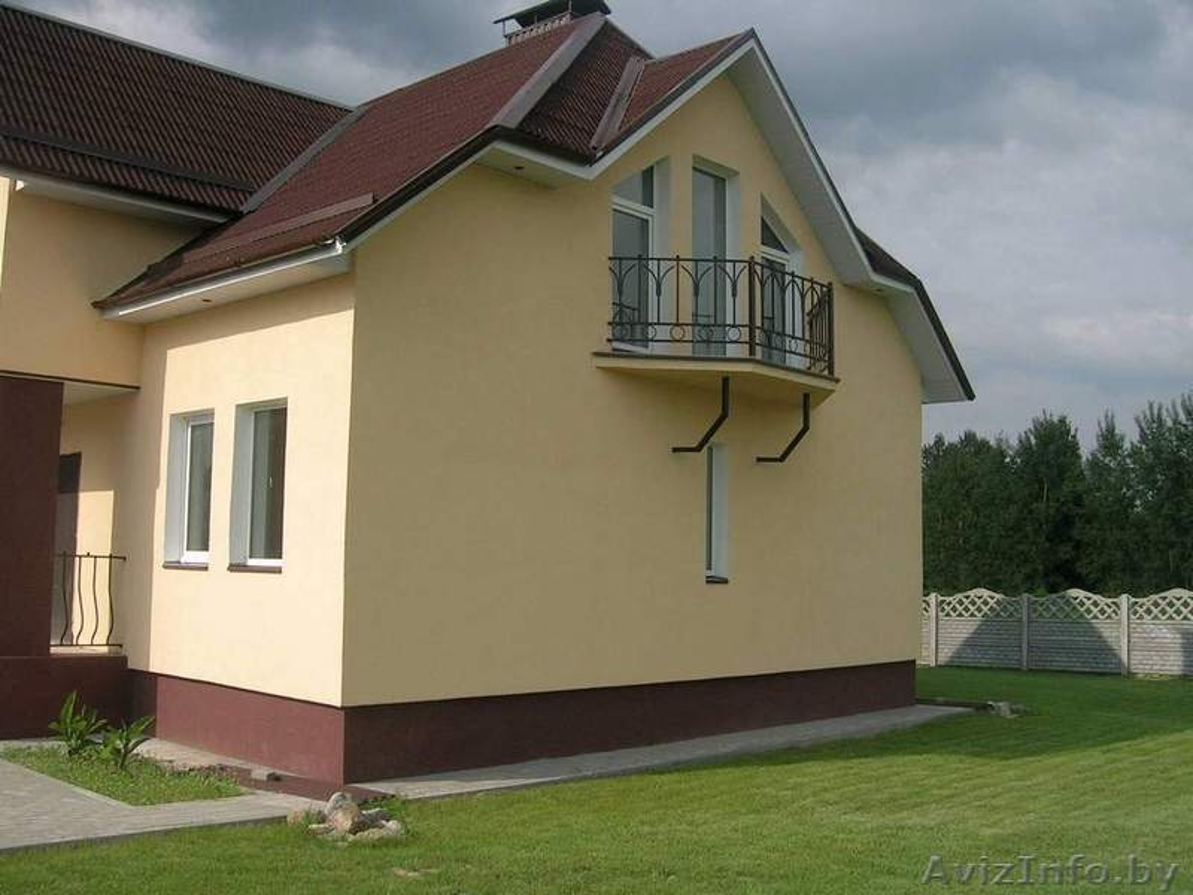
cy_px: 448
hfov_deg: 52.6
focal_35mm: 35
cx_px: 596
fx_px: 1206
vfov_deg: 40.7
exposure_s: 1/552
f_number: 4.8
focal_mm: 5.4
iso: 50
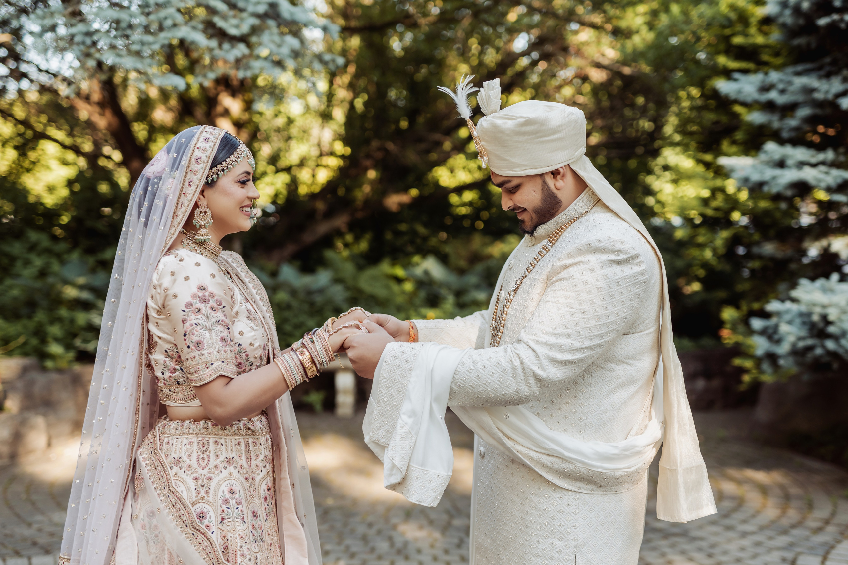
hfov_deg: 39.6
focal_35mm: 50
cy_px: 282
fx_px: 1178
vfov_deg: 27.0
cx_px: 424
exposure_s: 1/320
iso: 100
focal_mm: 50
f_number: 2
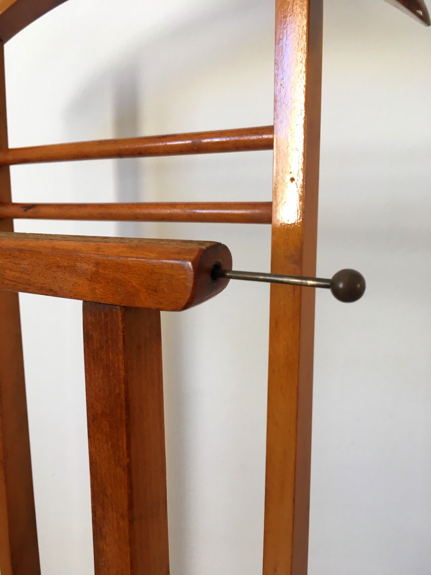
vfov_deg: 61.7
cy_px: 288
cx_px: 216
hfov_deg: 48.2
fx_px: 481
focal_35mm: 29
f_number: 2.2
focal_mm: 4.15
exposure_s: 1/33
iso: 25
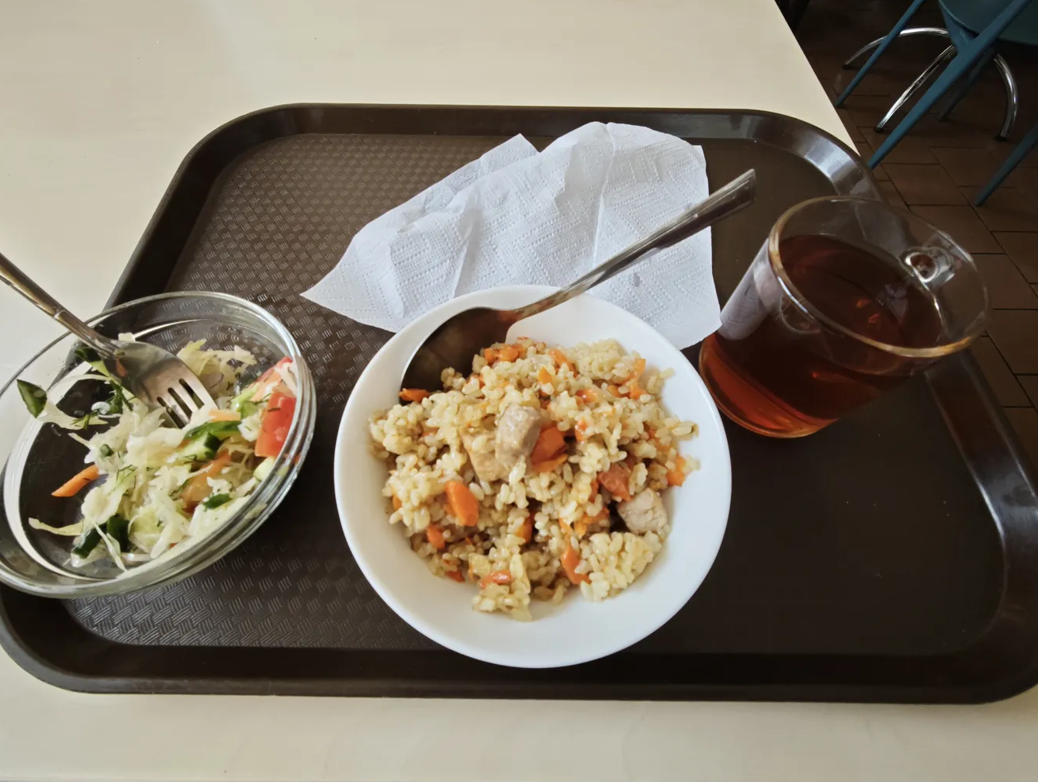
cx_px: 510
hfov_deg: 98.1
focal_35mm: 15
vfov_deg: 81.9
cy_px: 372
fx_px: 451
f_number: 2.2
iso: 125
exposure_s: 1/100
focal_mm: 2.16
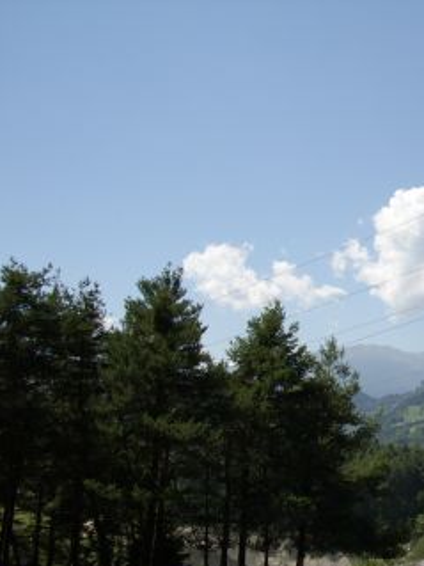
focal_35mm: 47
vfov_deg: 40.3
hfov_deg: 29.1
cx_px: 413
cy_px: 329
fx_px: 768
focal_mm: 5.8
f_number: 4.1
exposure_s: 1/841
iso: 71
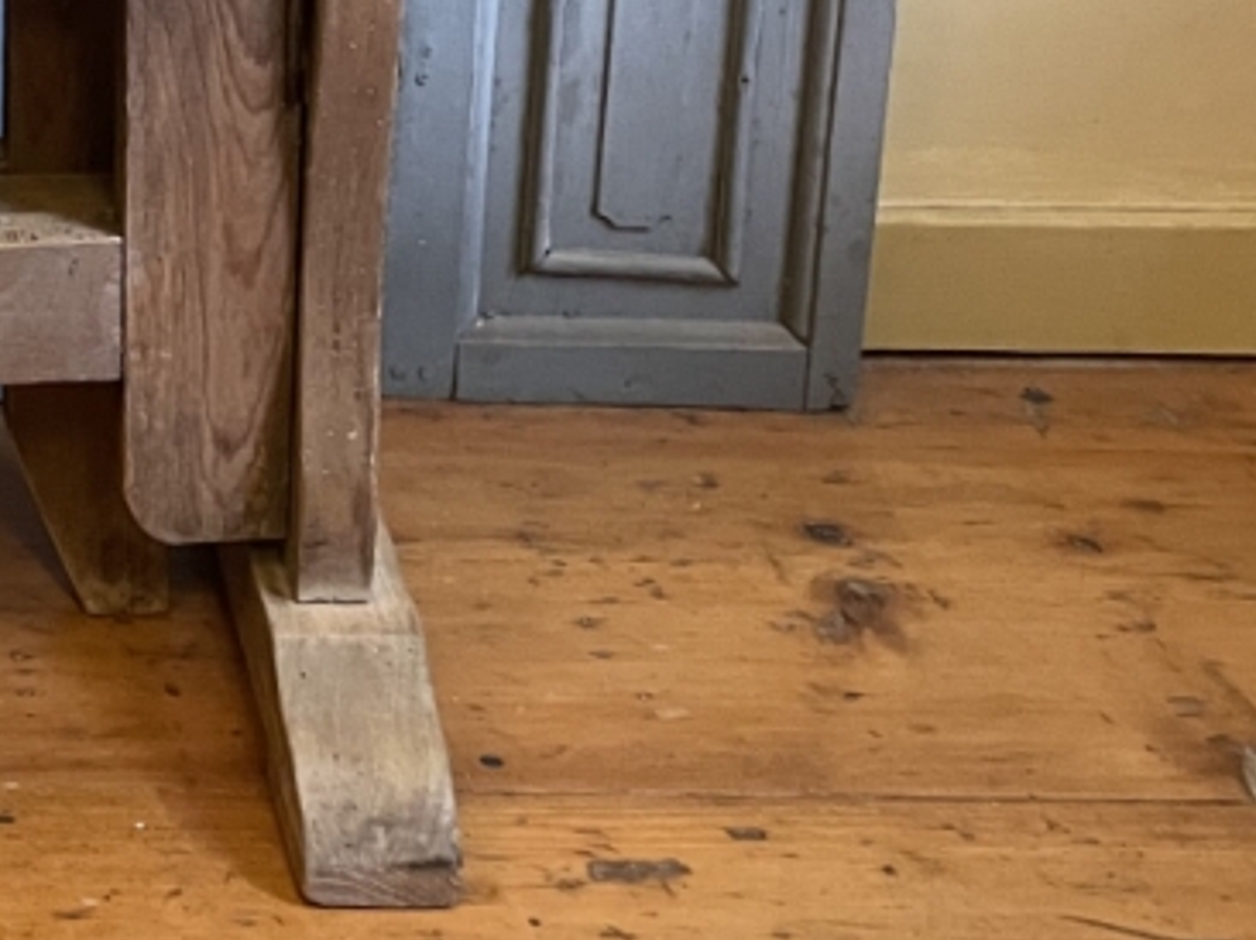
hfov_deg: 21.2
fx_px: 3118
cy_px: -173
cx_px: -245
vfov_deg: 16.5
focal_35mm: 86
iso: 500
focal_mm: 4.2
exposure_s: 1/33
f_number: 1.6
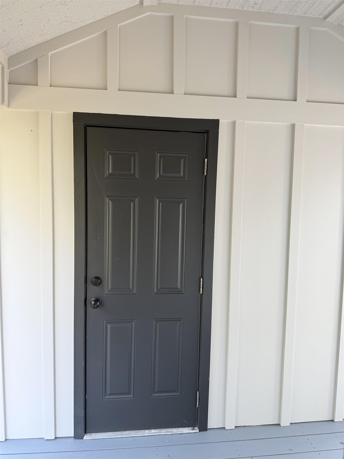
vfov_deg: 71.6
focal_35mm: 24
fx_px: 318
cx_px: 172
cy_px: 230
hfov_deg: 56.8
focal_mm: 6.76
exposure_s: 1/121
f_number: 1.78
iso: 100
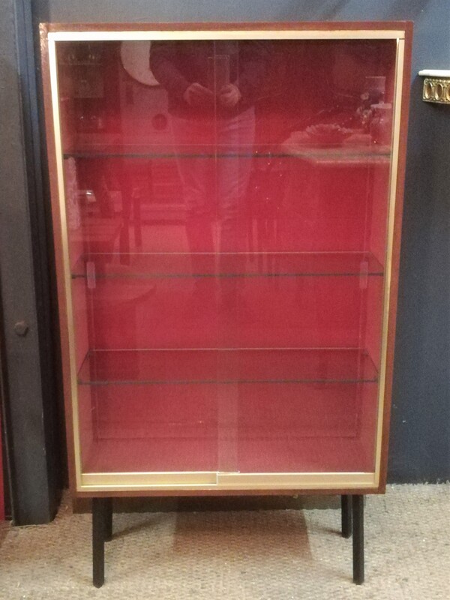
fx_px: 693
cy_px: 300
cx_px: 225
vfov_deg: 46.8
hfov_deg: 36.0
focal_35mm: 40
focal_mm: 3.83
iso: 2500
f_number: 2.2
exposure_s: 1/14.3
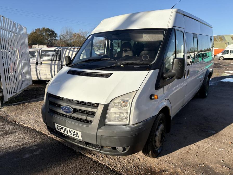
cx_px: 116
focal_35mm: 26
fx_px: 175
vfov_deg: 53.1
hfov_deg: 67.3
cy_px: 88
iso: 50
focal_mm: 5.96
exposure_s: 1/3279
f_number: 1.6
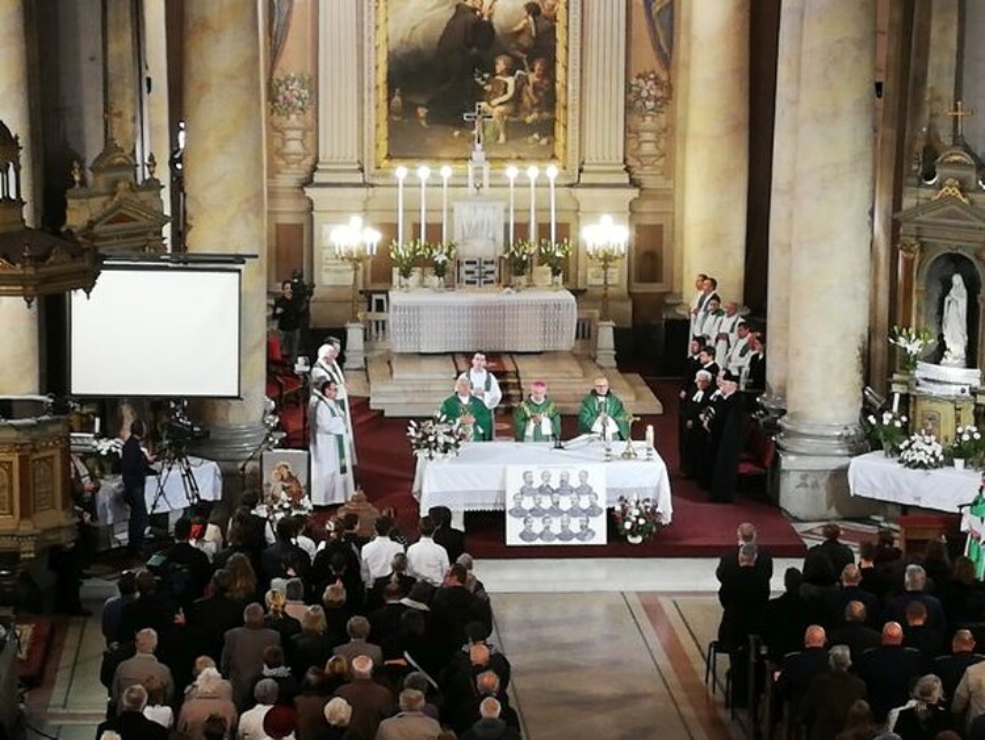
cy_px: 370
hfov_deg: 18.9
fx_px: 2960
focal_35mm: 104
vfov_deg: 14.2
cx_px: 492
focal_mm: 3.81
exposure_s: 1/33.3
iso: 400
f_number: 2.2
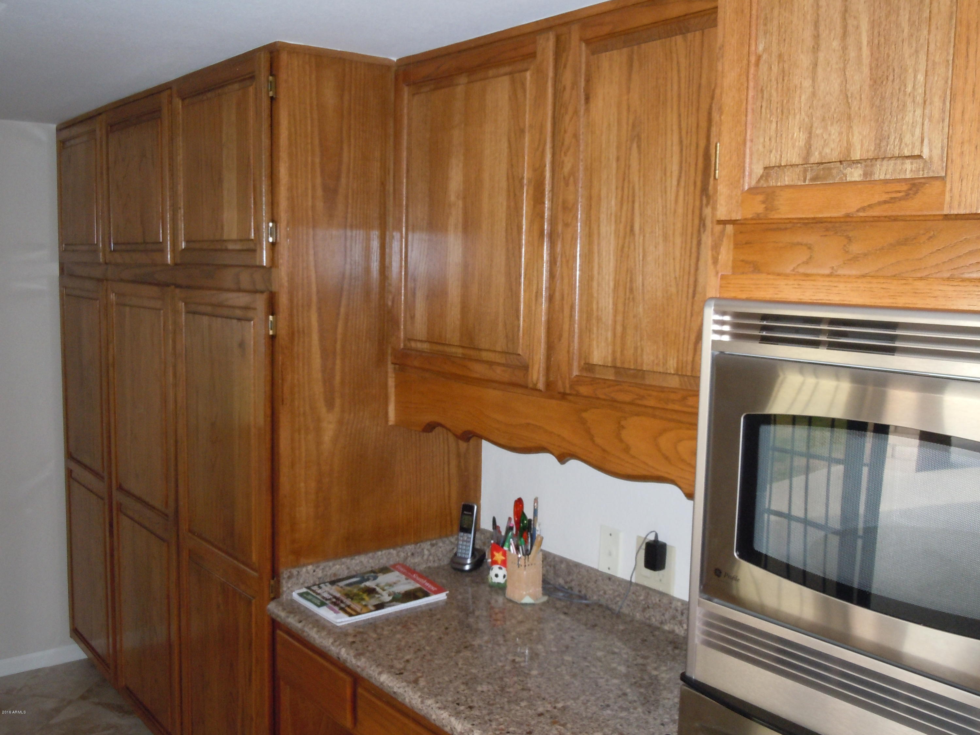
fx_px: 934
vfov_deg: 42.9
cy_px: 368
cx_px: 490
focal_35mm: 33
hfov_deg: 55.4
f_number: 4
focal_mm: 5.9
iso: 400
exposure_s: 1/30
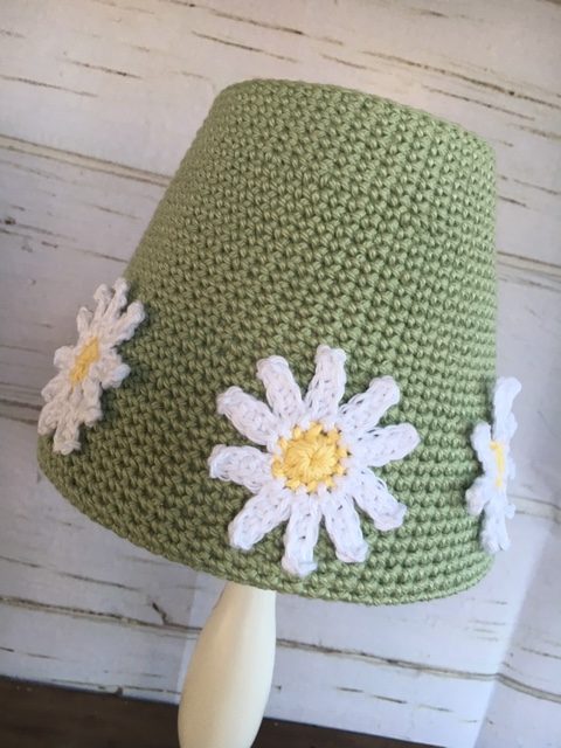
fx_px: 627
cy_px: 374
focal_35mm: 29
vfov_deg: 61.7
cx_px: 280
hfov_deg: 48.2
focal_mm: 4.15
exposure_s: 1/33
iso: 32
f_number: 2.2
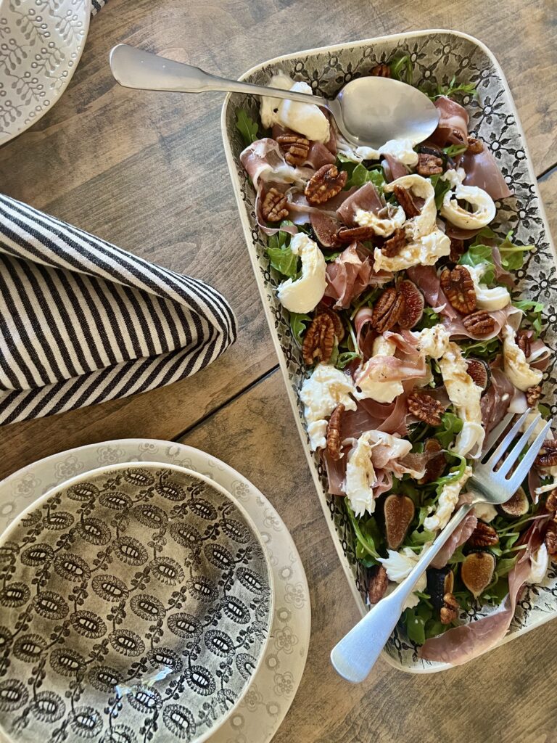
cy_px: 372
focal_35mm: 26
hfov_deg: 53.1
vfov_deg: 67.3
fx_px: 558
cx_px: 278
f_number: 1.5
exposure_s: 1/60
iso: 160
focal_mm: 5.7
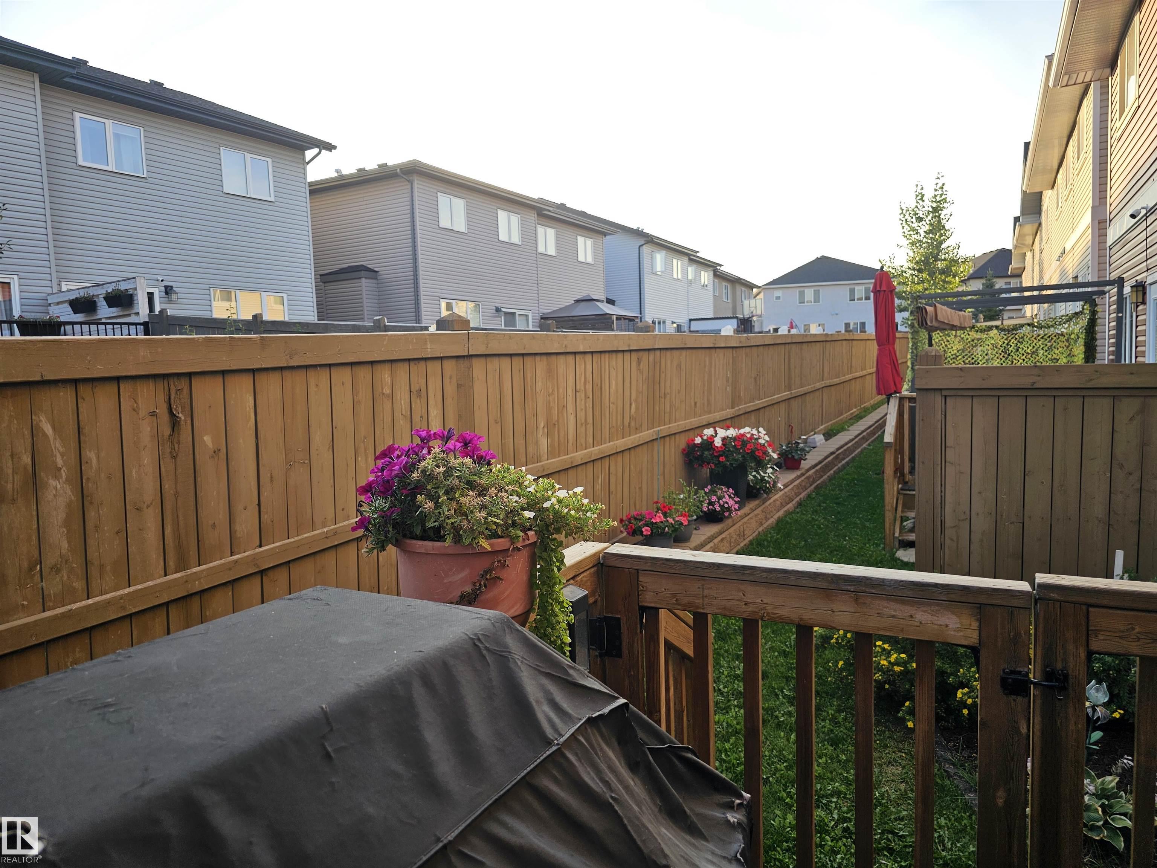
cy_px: 434
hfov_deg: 73.9
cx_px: 578
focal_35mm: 23
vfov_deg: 58.9
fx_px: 769
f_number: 1.7
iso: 12
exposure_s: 1/180
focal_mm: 6.3
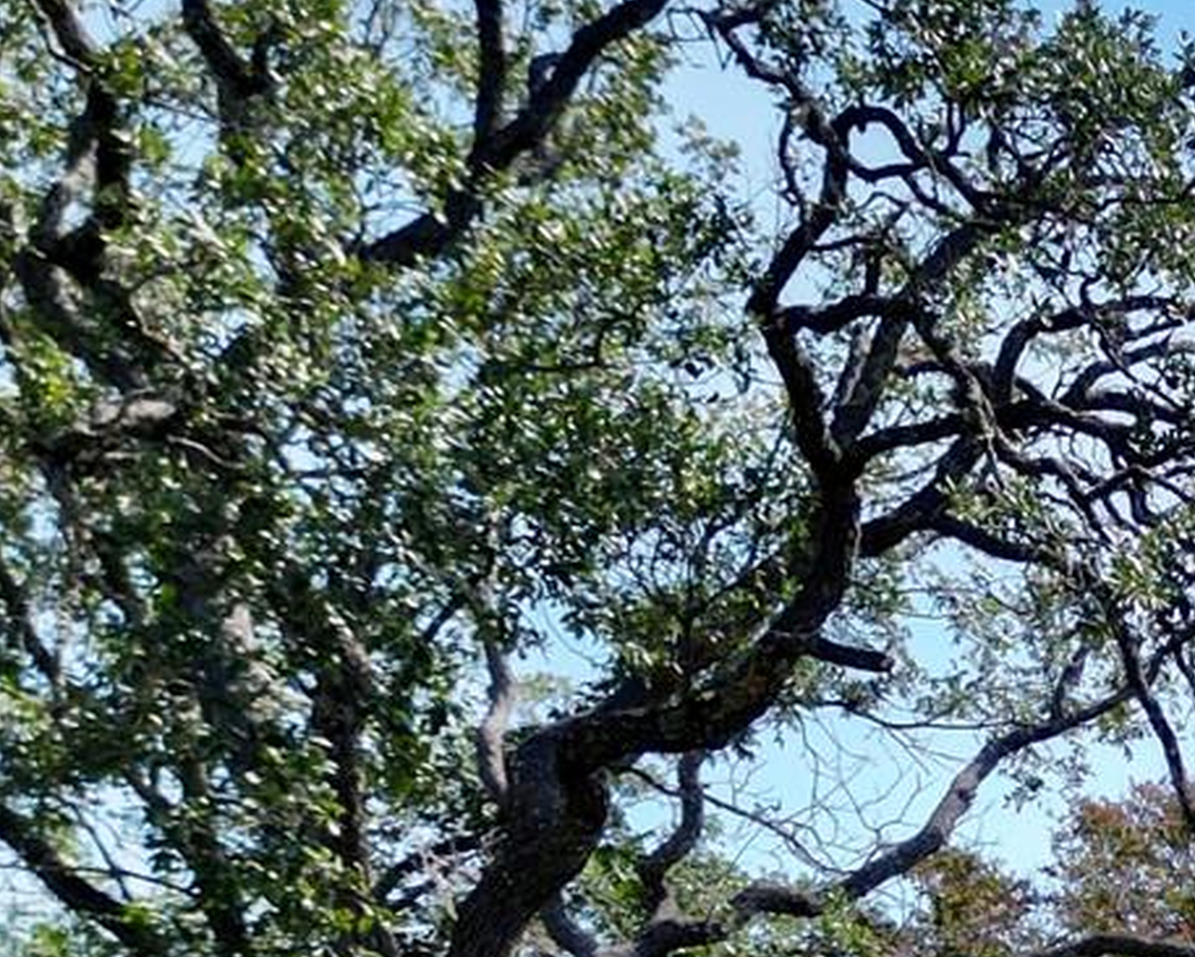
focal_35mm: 105
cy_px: 1454
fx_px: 3715
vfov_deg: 13.8
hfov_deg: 15.3
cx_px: 2254
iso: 100
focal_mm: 6.72
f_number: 1.7
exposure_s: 1/2000
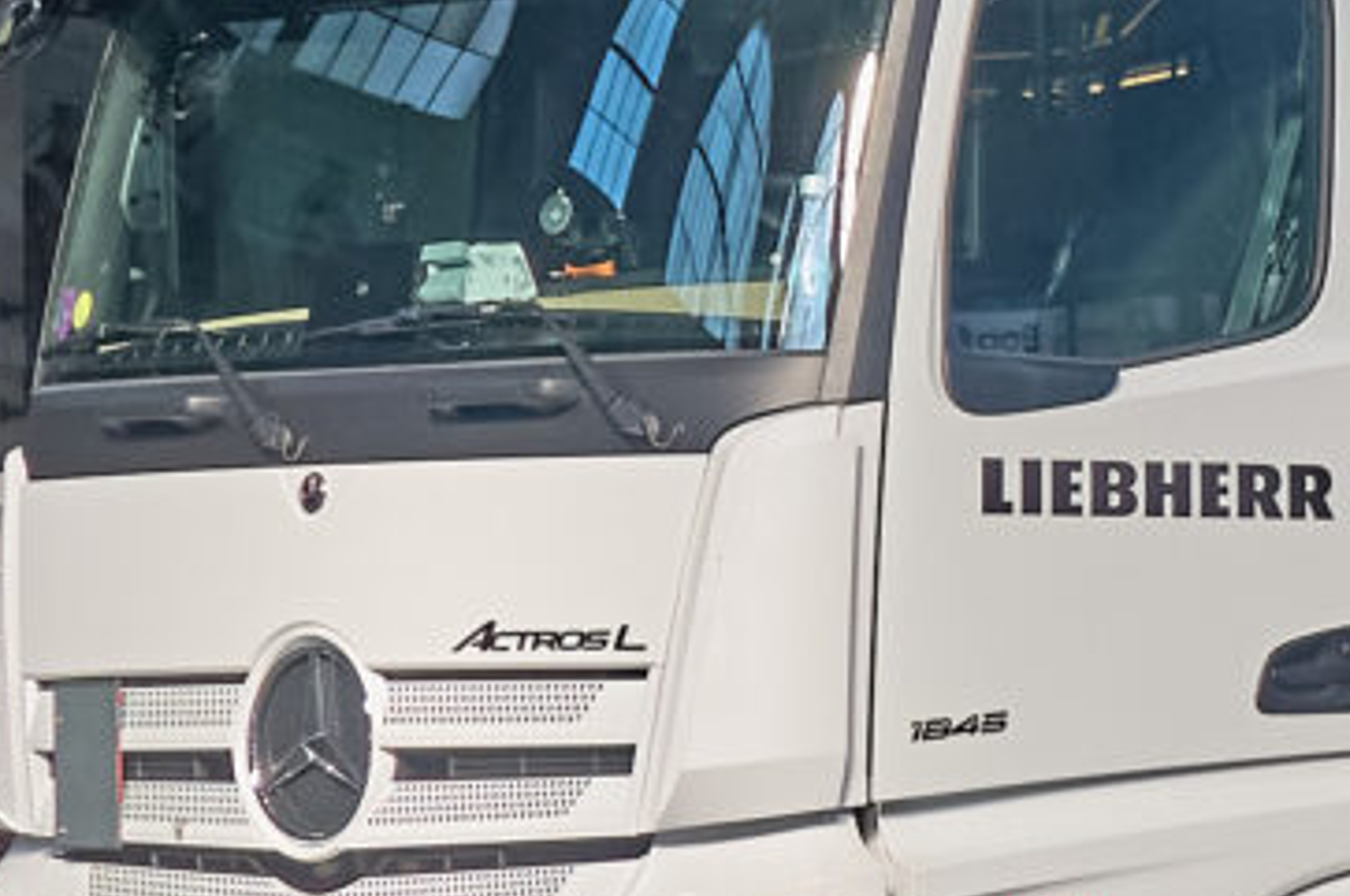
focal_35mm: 240
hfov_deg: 8.3
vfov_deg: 5.7
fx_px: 8988
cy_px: 251
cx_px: 2332
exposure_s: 1/250
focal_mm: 34
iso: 800
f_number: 8
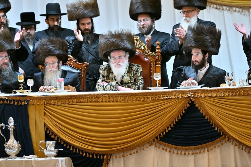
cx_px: 126
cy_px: 84
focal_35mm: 300
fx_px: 2091
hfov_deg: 6.9
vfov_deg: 4.6
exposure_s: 1/160
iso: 400
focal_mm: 200
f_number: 2.8
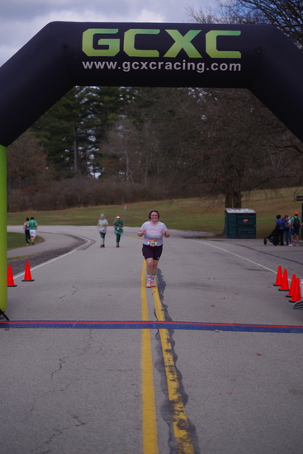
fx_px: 883
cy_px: 227
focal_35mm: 70
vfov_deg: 28.8
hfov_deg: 19.5
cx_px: 152
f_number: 2.8
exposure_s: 1/1250
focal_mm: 70
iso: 100
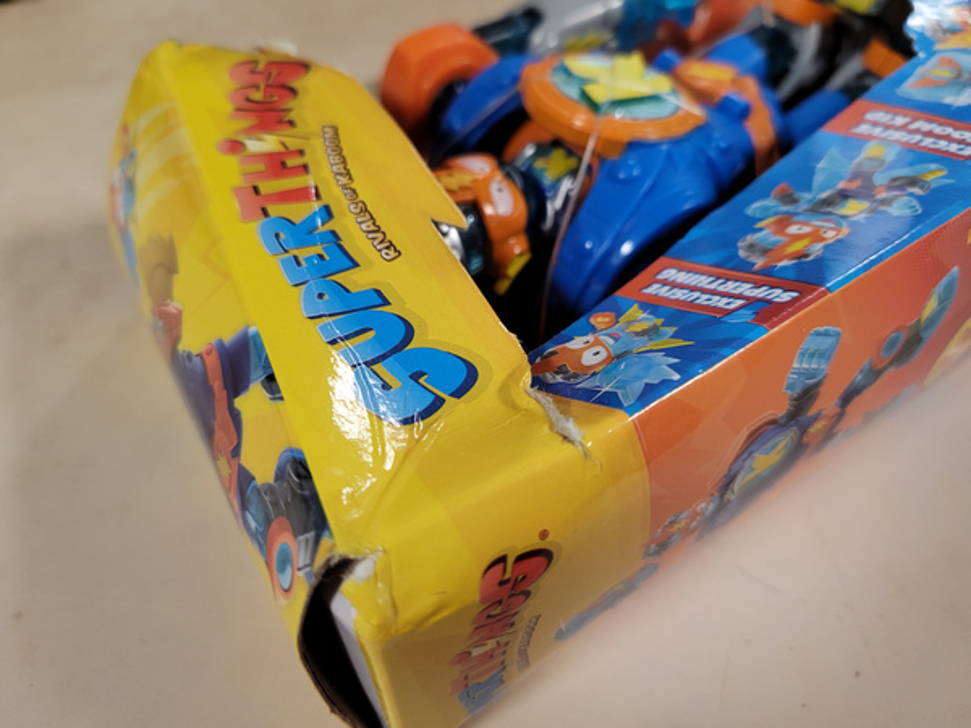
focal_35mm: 26
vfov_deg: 53.1
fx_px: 729
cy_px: 364
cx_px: 486
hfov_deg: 67.3
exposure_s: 1/100
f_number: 1.8
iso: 250
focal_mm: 5.4
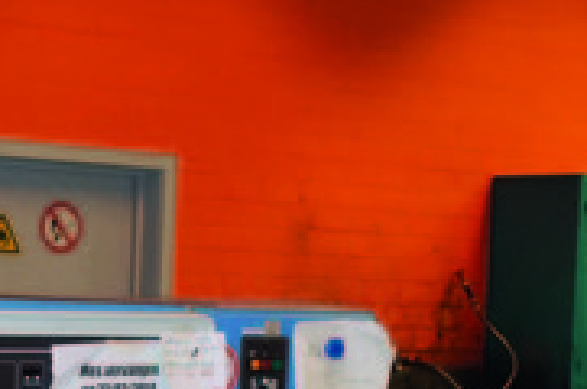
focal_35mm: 117
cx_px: 91
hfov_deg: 17.3
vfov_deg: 11.5
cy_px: 402
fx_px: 1904
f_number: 4
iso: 200
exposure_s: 1/60
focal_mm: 22
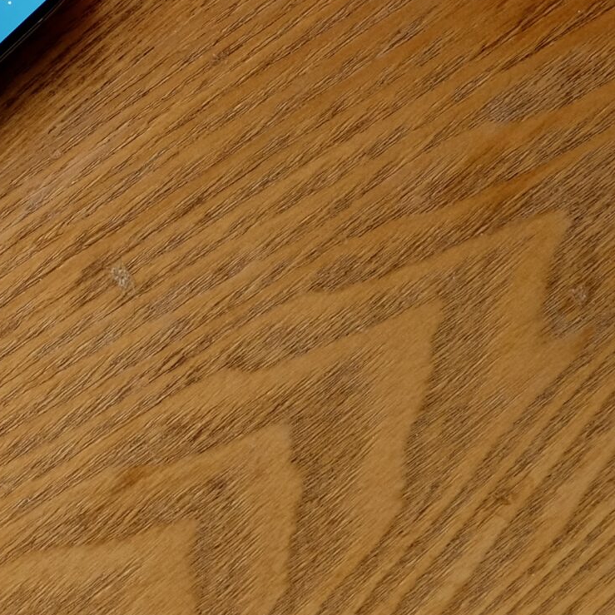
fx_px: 2131
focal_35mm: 106
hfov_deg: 15.1
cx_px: -330
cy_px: -35
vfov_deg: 16.0
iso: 400
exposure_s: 1/56
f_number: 4.2
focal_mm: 24.3
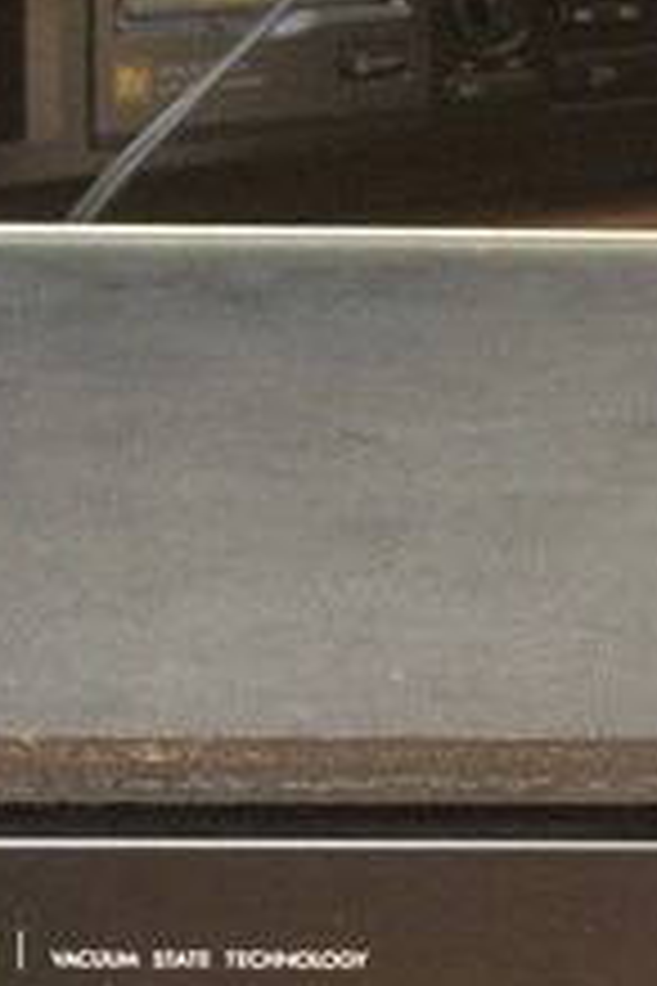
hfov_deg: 8.3
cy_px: 840
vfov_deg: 12.3
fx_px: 4544
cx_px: 486
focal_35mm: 166
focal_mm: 11.7
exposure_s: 1/1.6
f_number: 3.9
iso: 200
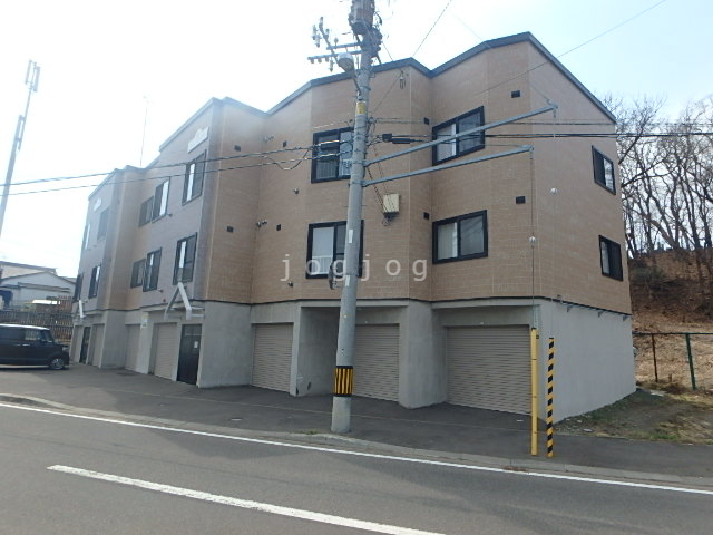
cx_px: 356
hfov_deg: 79.0
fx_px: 433
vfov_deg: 63.4
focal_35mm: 21
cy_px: 268
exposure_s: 1/400
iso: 125
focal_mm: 3.7
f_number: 6
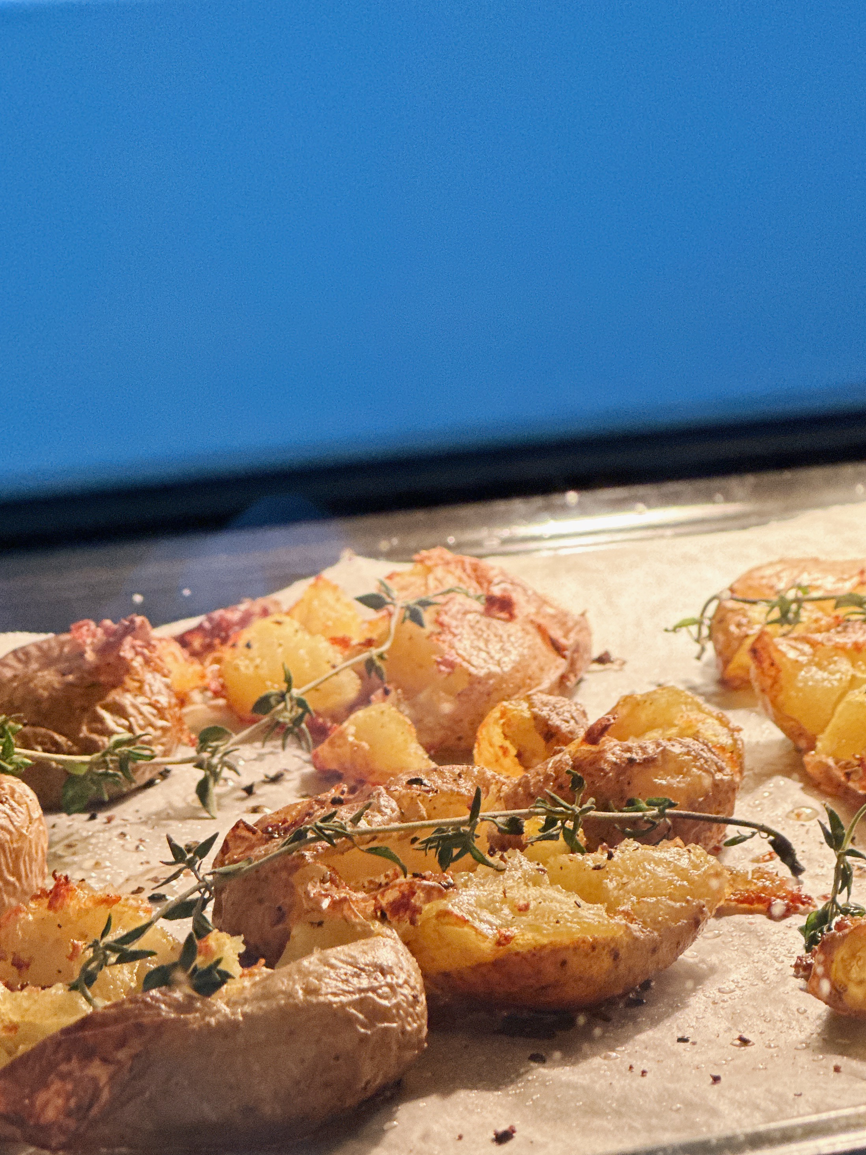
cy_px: 794
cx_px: 426
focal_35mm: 106
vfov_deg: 18.5
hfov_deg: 14.0
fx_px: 3536
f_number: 2.8
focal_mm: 9
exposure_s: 1/33
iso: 250
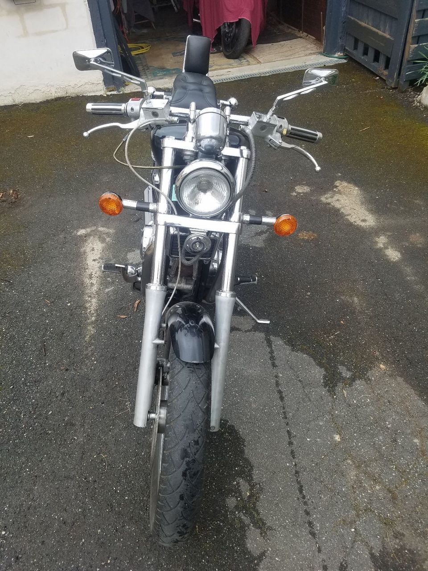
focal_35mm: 26
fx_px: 429
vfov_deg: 67.3
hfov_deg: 53.1
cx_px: 214
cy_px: 286
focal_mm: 4.2
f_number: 1.7
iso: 50
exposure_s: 1/604
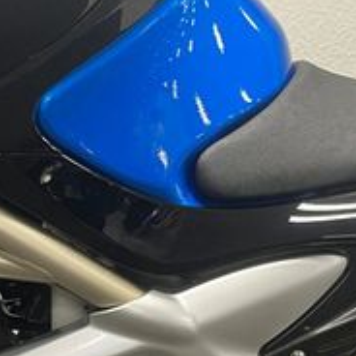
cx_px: 72
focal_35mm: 80
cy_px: 288
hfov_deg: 21.4
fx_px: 931
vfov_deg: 21.4
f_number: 1.6
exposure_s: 1/50
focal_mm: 5.1
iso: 200
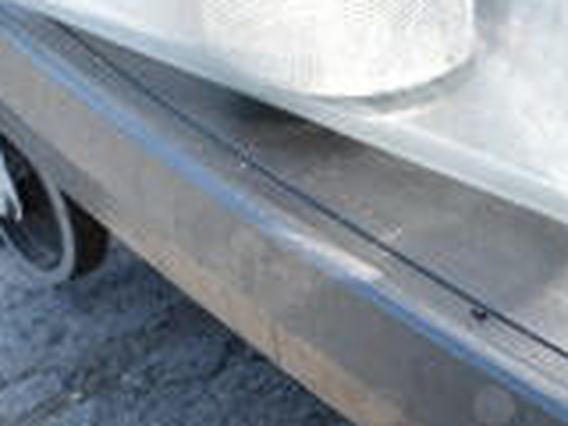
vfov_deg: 14.3
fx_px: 1624
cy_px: 550
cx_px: 604
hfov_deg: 19.1
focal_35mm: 99
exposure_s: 1/100
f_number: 4.5
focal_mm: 18
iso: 100
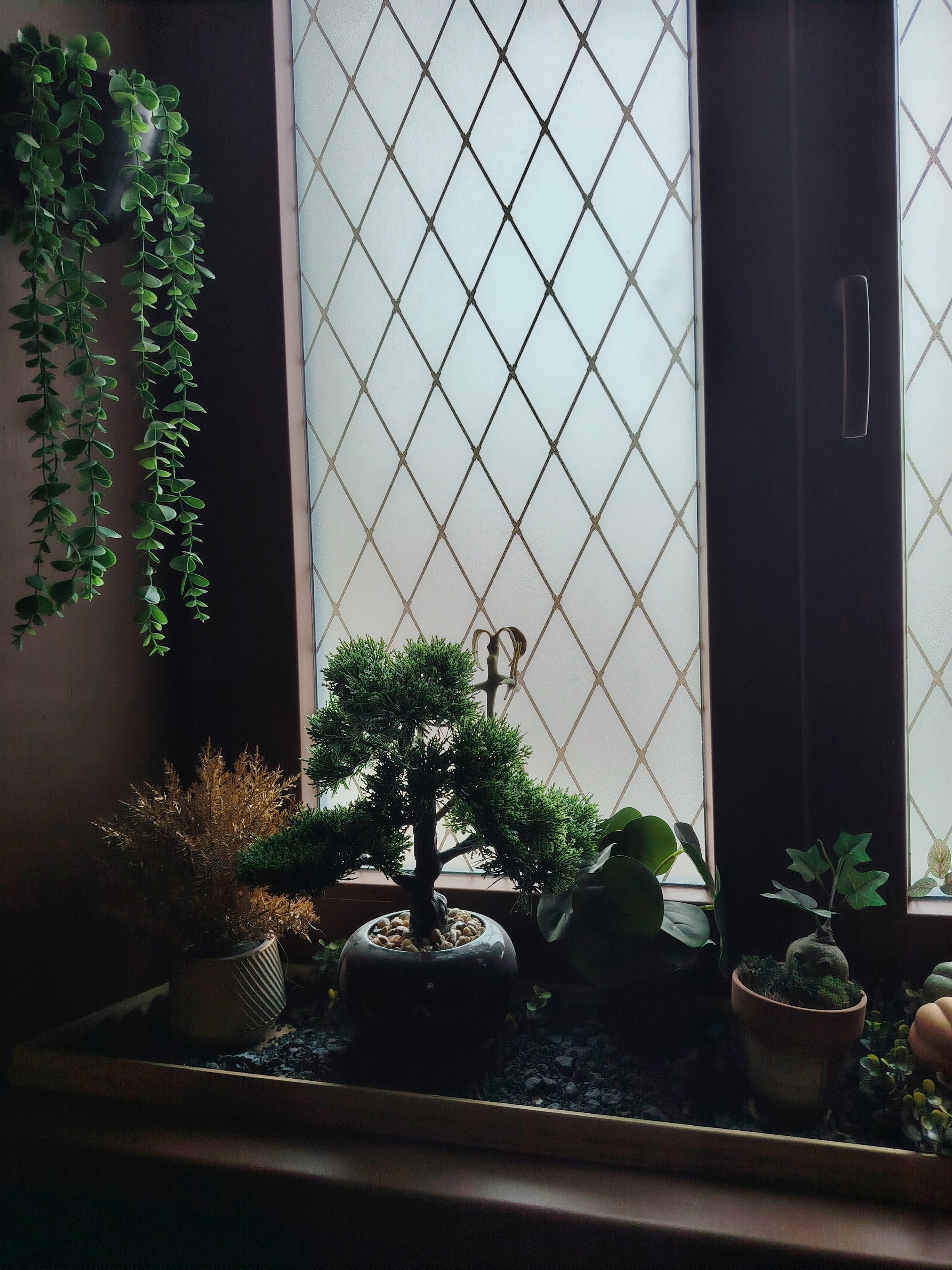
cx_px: 476
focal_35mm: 24
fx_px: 880
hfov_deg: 56.8
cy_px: 635
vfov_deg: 71.6
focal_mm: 5.25
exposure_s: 1/33.3
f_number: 1.75
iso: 238
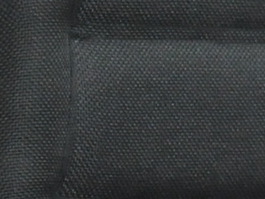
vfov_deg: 1.8
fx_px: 6376
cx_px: 615
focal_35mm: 833
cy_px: 84
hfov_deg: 2.4
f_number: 5.6
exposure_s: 1/60
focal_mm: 105
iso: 2000
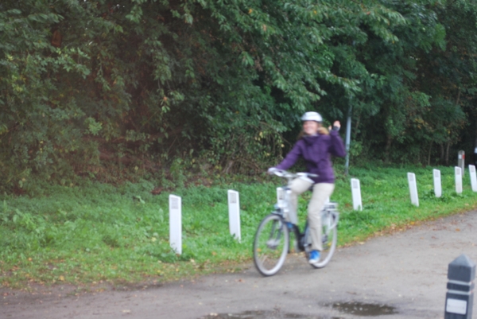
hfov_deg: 24.6
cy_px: 160
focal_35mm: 82
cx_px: 238
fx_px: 1094
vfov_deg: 16.6
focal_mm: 55
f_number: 5.6
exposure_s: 1/40
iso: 200
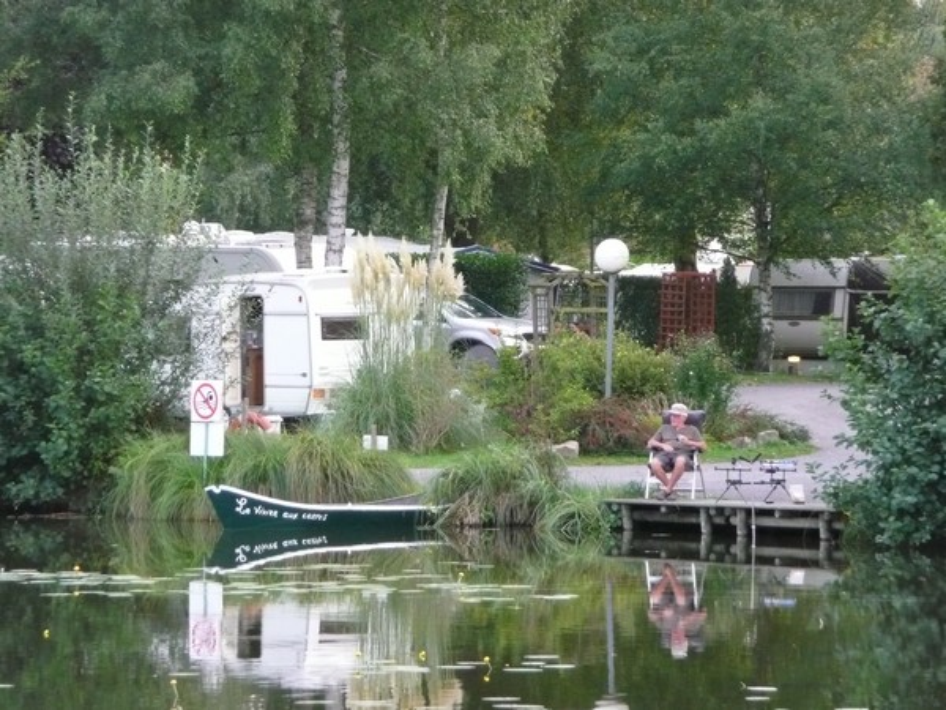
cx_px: 473
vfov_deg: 5.6
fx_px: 7215
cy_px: 355
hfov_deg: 7.5
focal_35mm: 264
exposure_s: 1/30
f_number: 4.9
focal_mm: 43.3
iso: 400
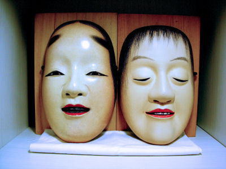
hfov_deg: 49.0
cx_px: 113
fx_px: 248
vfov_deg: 37.7
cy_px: 84
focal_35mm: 38
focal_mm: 7.8
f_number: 2.8
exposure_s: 1/43.9
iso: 64
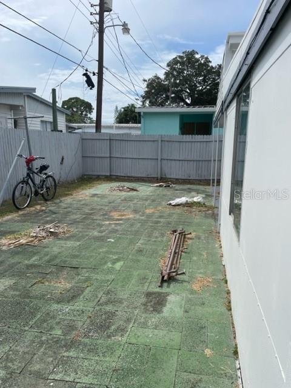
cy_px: 194
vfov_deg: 67.3
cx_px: 146
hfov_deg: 53.1
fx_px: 291
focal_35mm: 26
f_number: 1.6
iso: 32
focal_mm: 4.2
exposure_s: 1/5291
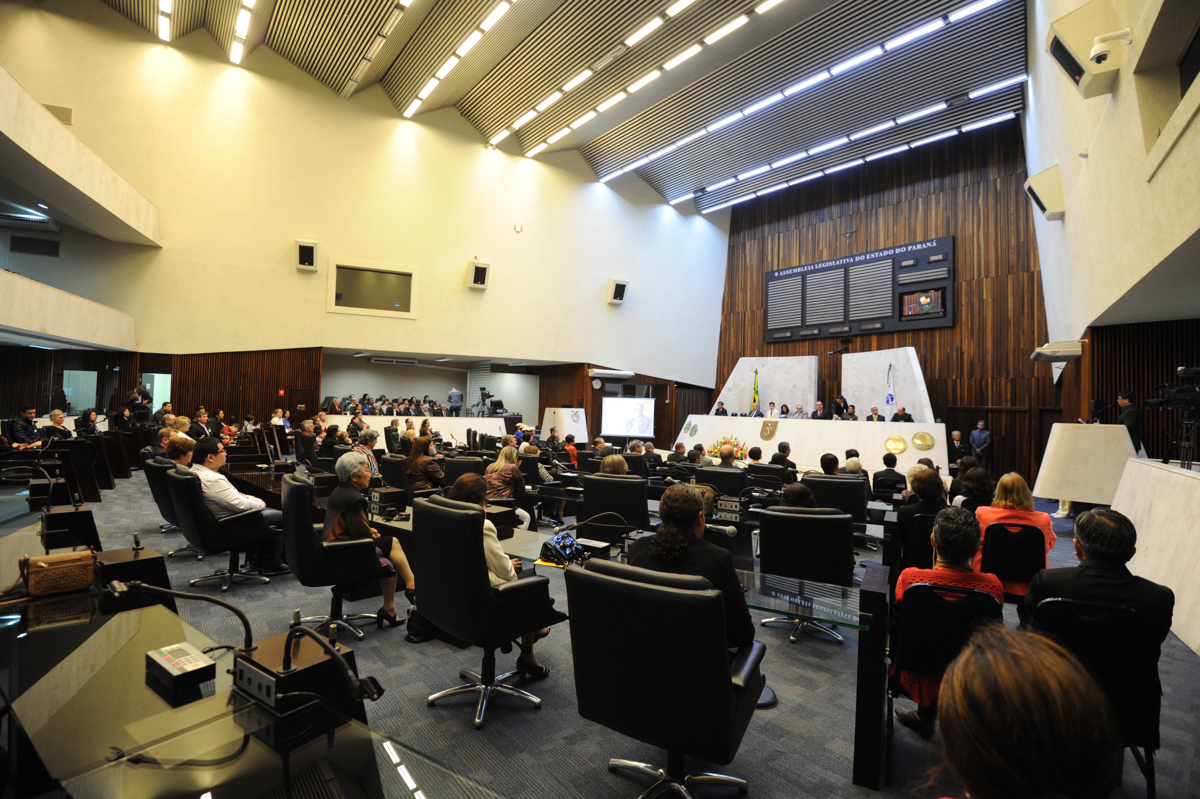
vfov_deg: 73.7
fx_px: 533
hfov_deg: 96.8
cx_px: 600
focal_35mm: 16
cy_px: 400
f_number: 4
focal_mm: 16
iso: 3200
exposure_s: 1/160
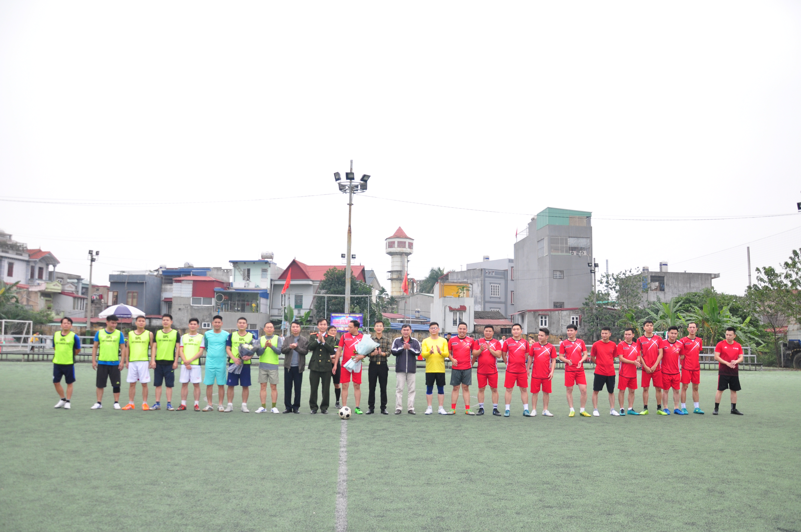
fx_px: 600
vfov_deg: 47.8
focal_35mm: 27
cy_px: 266
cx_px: 400
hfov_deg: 67.4
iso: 320
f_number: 3.5
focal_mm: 18
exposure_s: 1/200
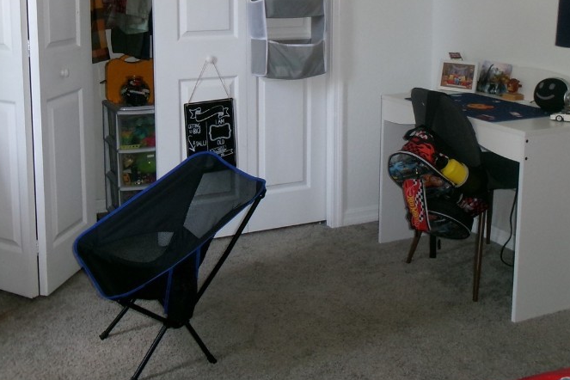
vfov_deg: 29.3
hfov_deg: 43.5
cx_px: 238
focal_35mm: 45
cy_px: 85
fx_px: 712
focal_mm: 5.1
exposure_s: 1/34
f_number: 3.9
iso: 320
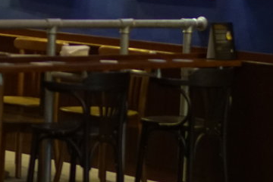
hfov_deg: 10.1
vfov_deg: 6.9
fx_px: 1509
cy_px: -9
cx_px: -95
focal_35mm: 199
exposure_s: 1/100
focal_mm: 35
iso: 1250
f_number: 1.6
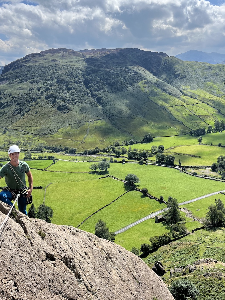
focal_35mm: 32
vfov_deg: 56.3
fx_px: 277
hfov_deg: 44.1
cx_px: 127
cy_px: 117
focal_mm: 5.1
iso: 50
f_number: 1.6
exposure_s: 1/5556
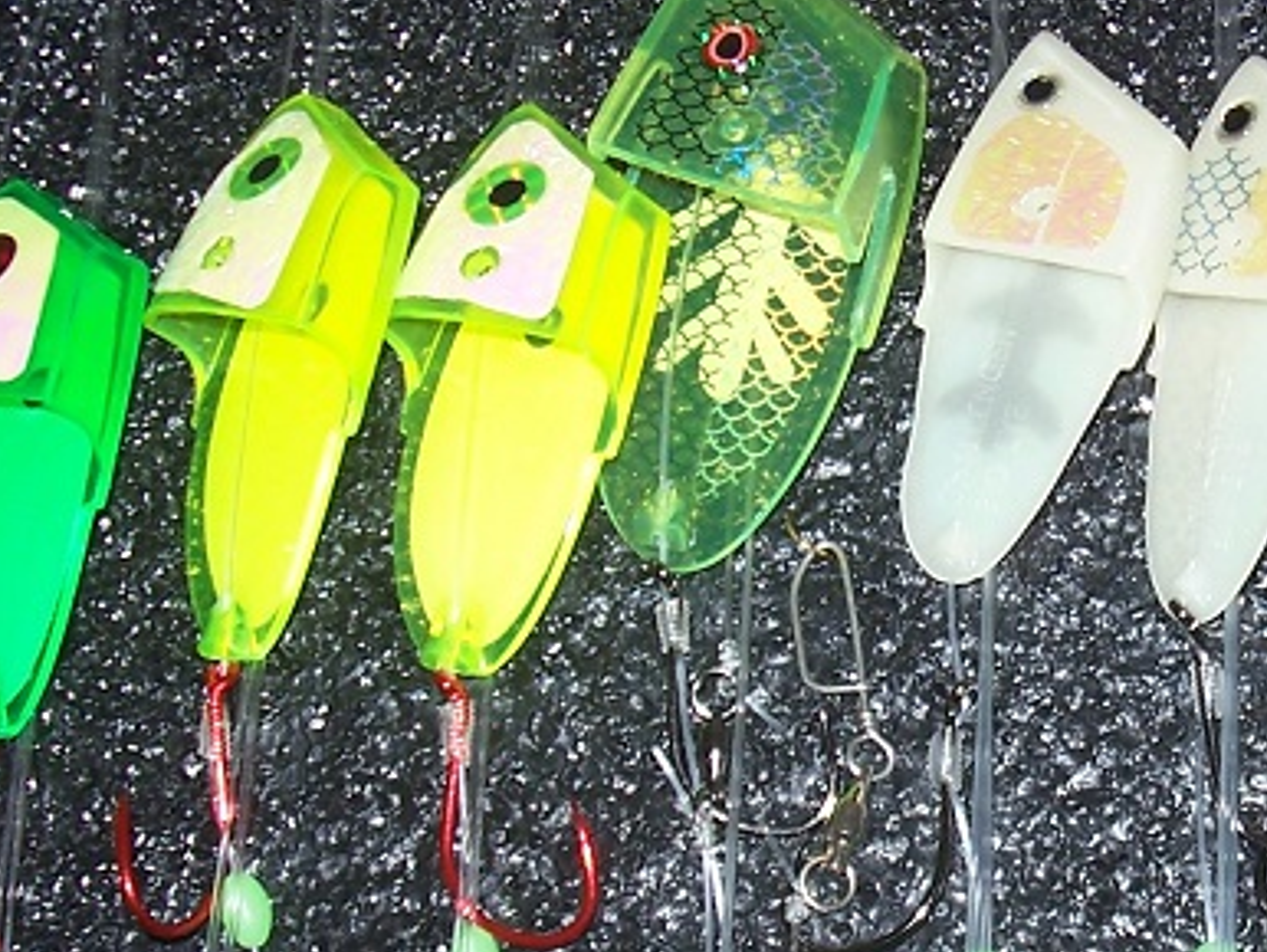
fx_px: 3223
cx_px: 1096
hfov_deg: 21.8
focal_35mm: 88
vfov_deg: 16.8
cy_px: 574
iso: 80
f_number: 2.7
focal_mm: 5.6
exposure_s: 1/60
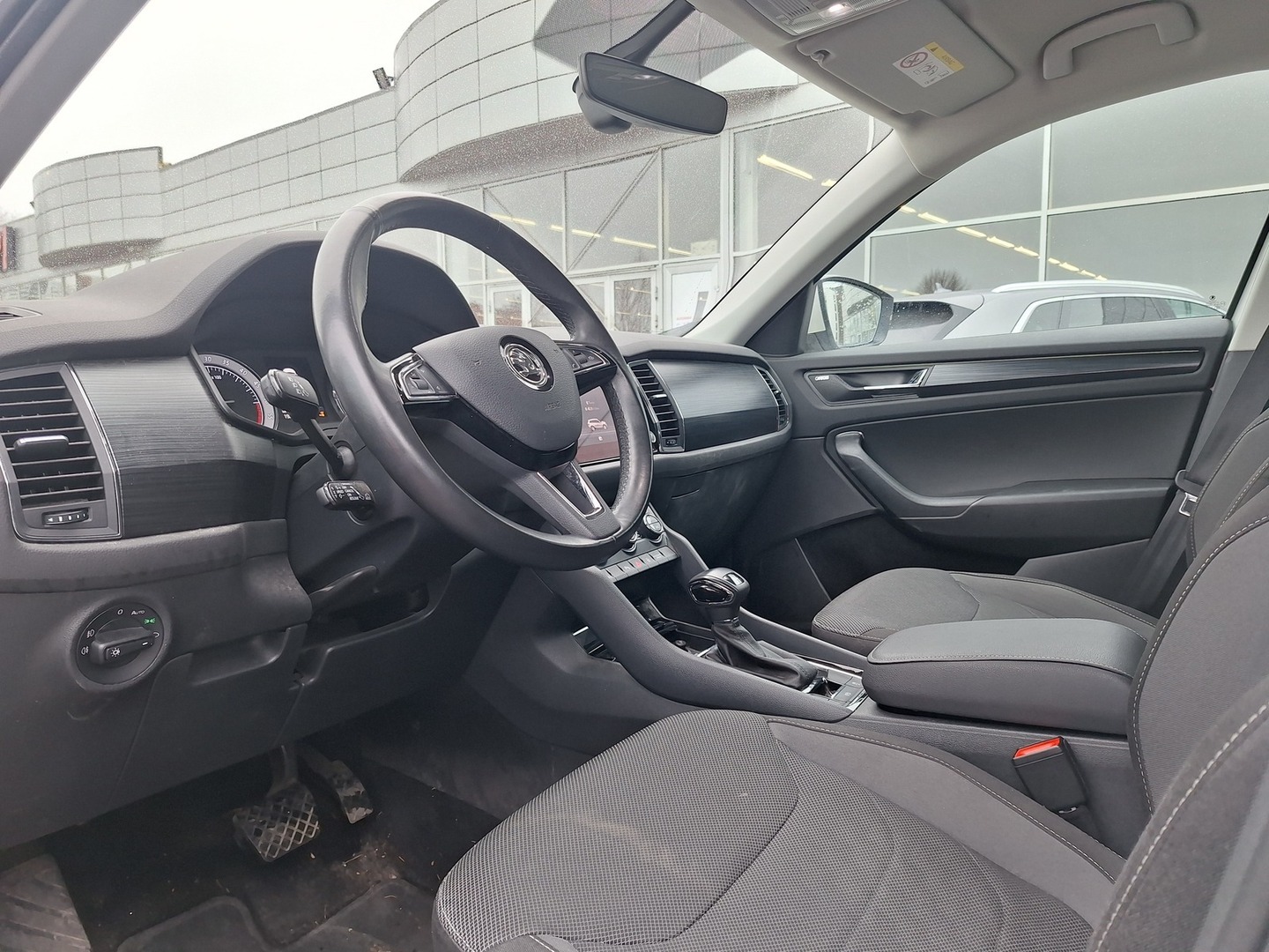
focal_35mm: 23
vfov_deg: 58.9
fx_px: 843
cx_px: 634
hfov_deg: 73.9
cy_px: 476
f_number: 1.8
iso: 50
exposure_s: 1/100
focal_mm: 5.54
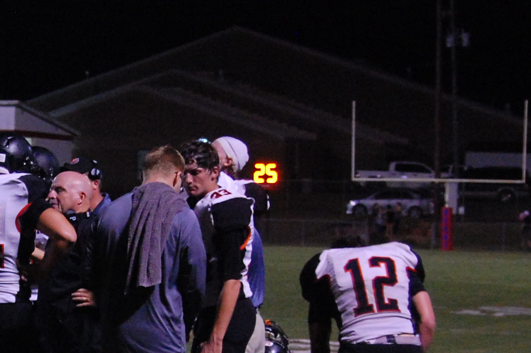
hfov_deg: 14.3
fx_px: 2093
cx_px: 40
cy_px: 269
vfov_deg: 9.6
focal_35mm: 142
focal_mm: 40
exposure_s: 1/125
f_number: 4.2
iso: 1600
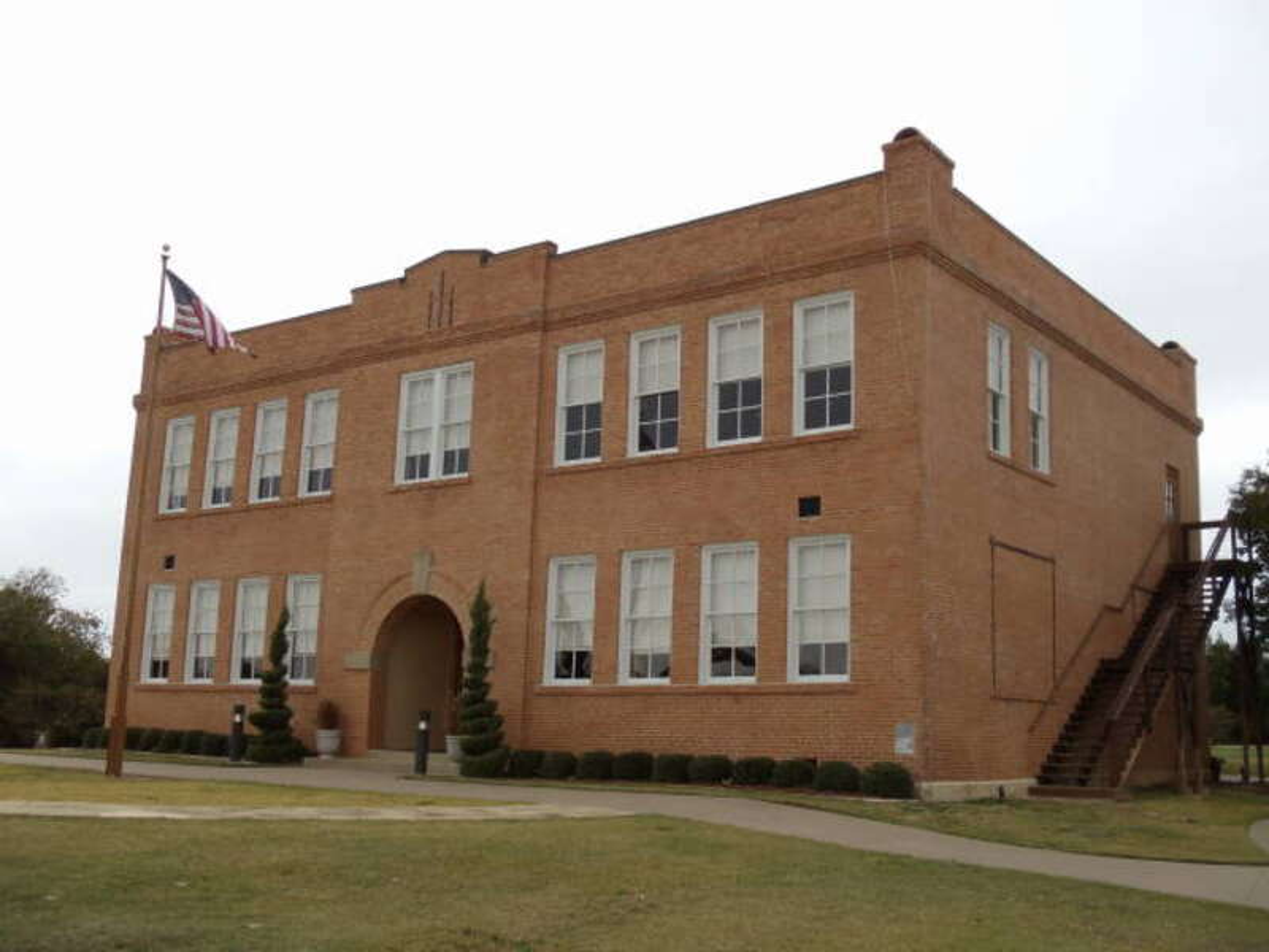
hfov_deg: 38.2
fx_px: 1833
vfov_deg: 29.1
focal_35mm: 50
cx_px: 634
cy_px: 476
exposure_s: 1/320
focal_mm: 6.81
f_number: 3.7
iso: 100
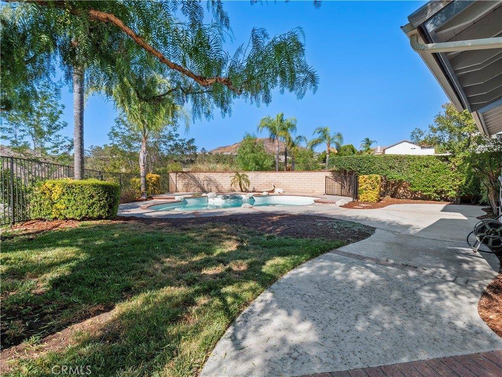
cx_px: 251
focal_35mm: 16
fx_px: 232
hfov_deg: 94.5
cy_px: 188
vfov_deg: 78.1
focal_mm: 8
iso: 200
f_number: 8
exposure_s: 1/100
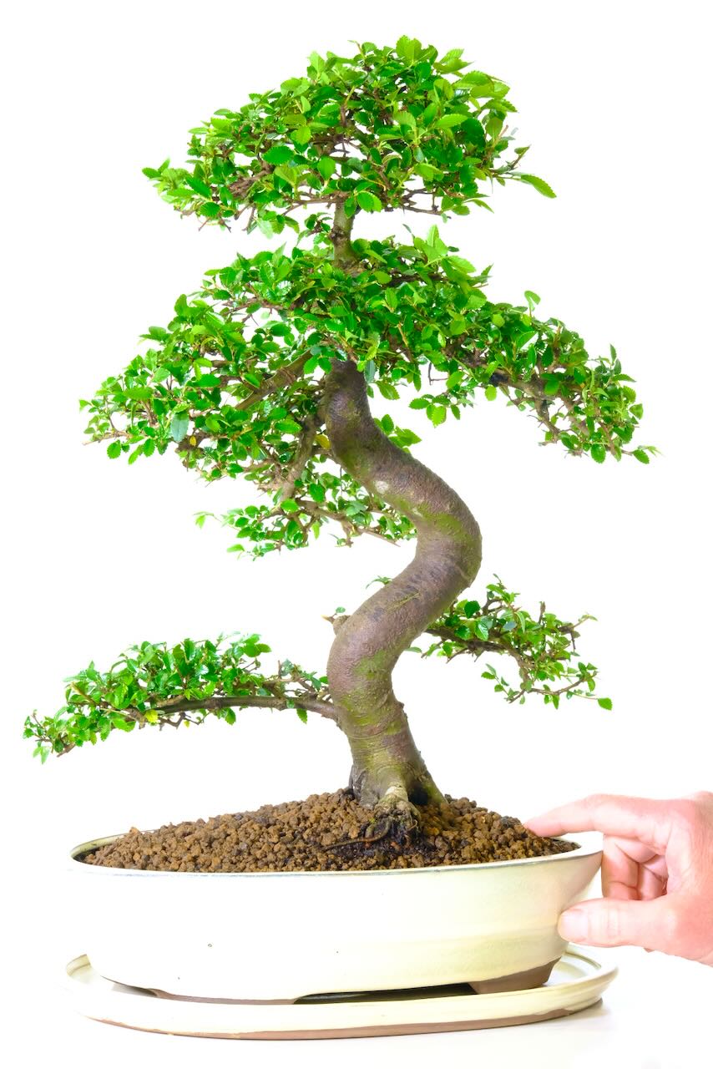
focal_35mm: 101
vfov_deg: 20.2
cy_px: 534
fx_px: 2999
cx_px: 356
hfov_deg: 13.6
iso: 4000
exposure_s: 1/8
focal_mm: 67.1
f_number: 13
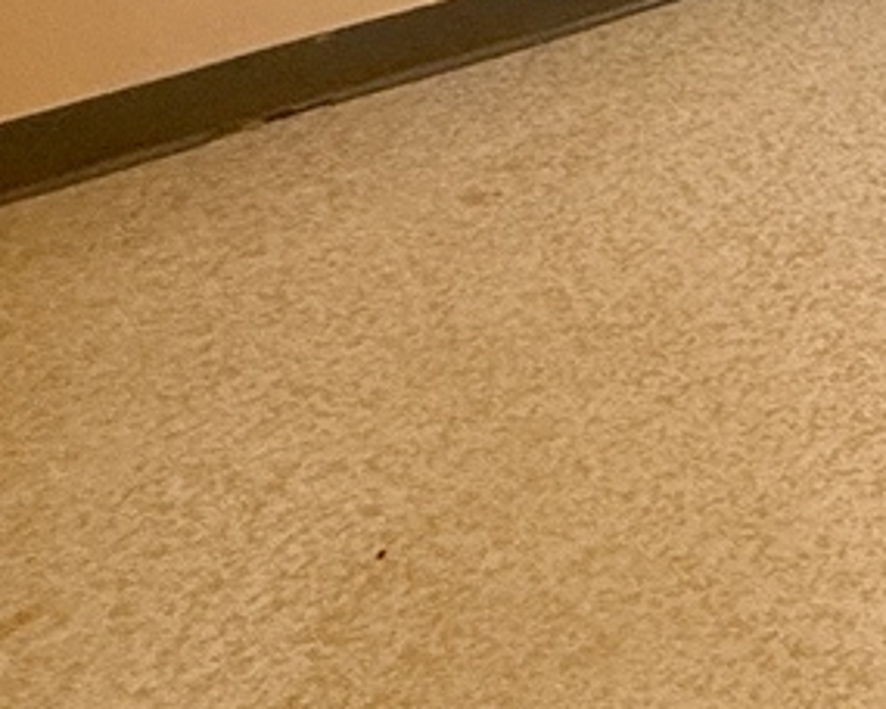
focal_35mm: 69
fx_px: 1809
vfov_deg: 16.0
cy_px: -799
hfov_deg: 17.8
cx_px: 1822
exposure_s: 1/60
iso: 400
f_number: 2.2
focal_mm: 2.22
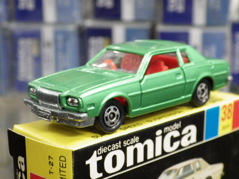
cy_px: 90
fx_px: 601
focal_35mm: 87
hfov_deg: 22.5
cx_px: 120
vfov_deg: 17.0
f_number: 4.4
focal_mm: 15.6
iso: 1250
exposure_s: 1/30
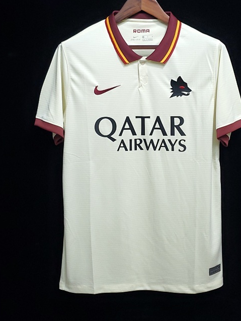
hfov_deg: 32.8
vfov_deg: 42.3
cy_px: 104
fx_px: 408
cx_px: 142
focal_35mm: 44
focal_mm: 4.3
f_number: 1.5
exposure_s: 1/15
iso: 200
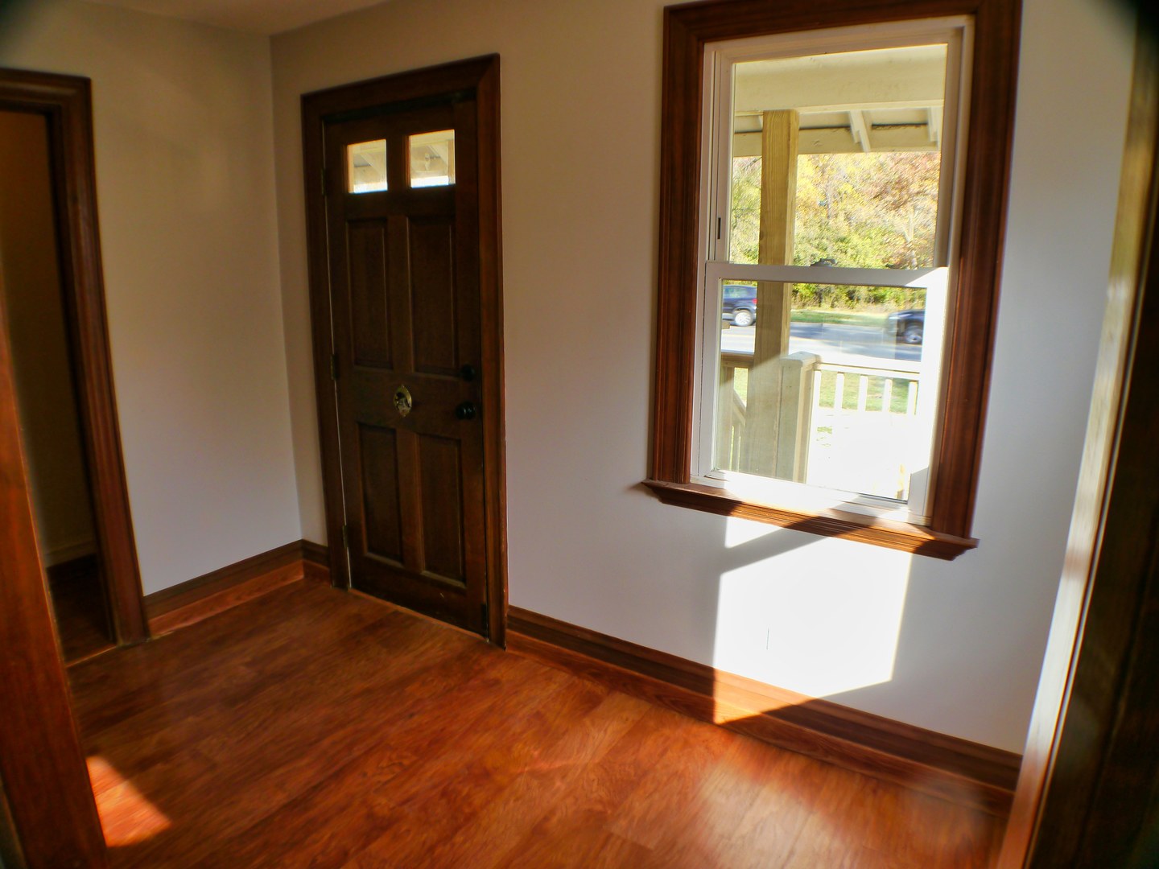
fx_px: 937
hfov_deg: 63.4
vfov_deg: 49.7
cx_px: 580
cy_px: 434
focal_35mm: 28
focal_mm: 14
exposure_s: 1/125
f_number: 4.5
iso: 160
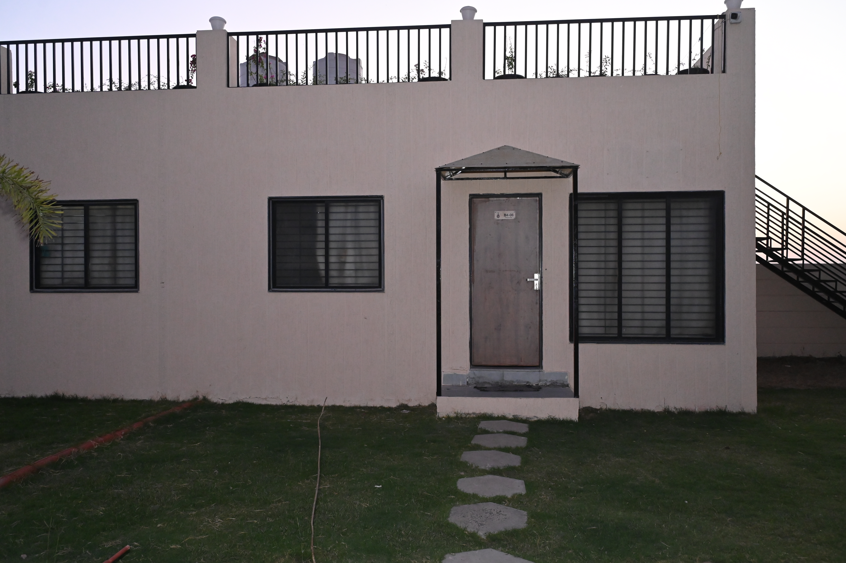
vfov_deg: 44.9
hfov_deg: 63.7
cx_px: 423
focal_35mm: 29
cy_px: 282
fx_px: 681
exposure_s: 1/160
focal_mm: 29
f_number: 5.6
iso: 5000
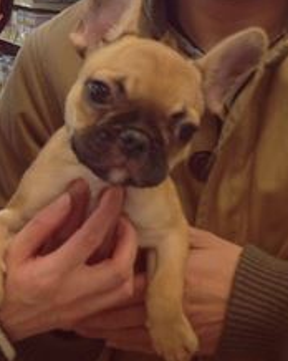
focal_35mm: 94
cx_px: 70
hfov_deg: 16.3
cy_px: 73
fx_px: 1003
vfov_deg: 20.2
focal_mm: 4.28
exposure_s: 1/30
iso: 50
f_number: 2.4
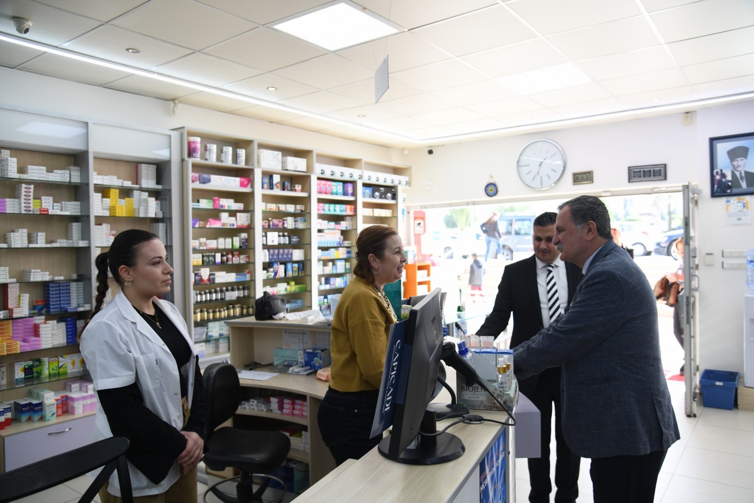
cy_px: 252
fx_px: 565
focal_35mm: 27
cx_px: 377
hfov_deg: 67.4
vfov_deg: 47.9
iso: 320
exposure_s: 1/125
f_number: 4
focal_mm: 27
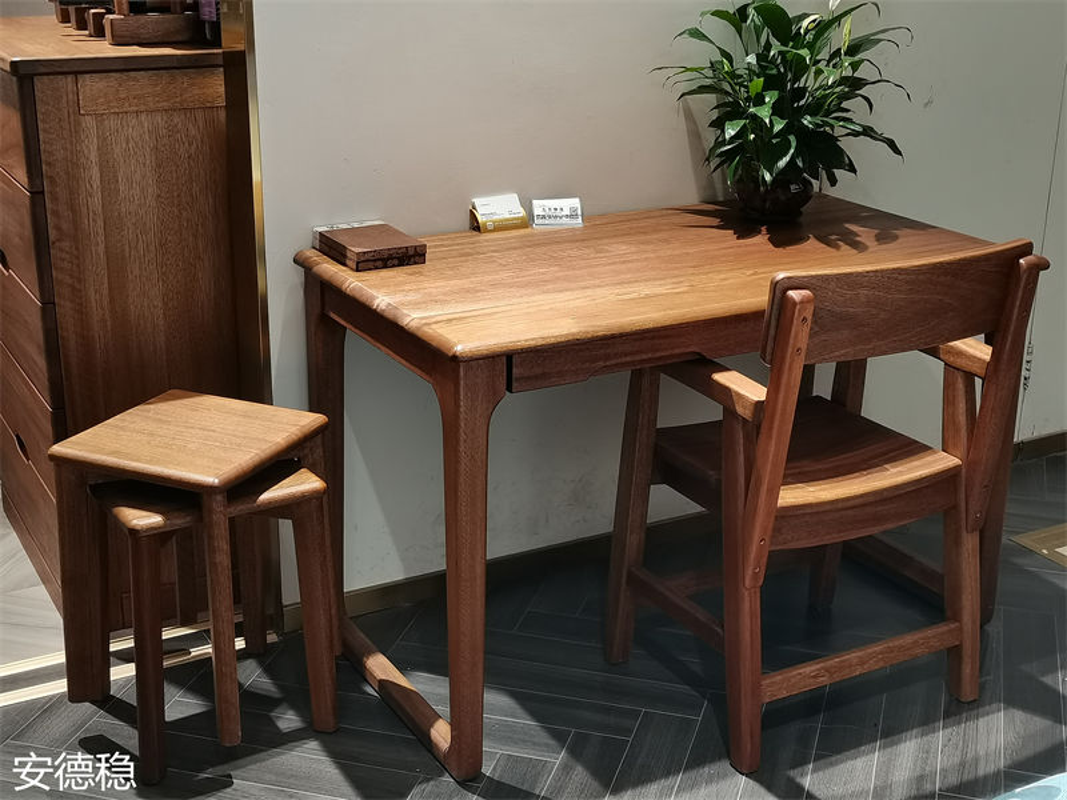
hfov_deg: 39.7
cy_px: 400
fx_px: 1480
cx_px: 534
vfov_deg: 30.3
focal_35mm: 48
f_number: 1.8
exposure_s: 1/50
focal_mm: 5.58
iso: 125
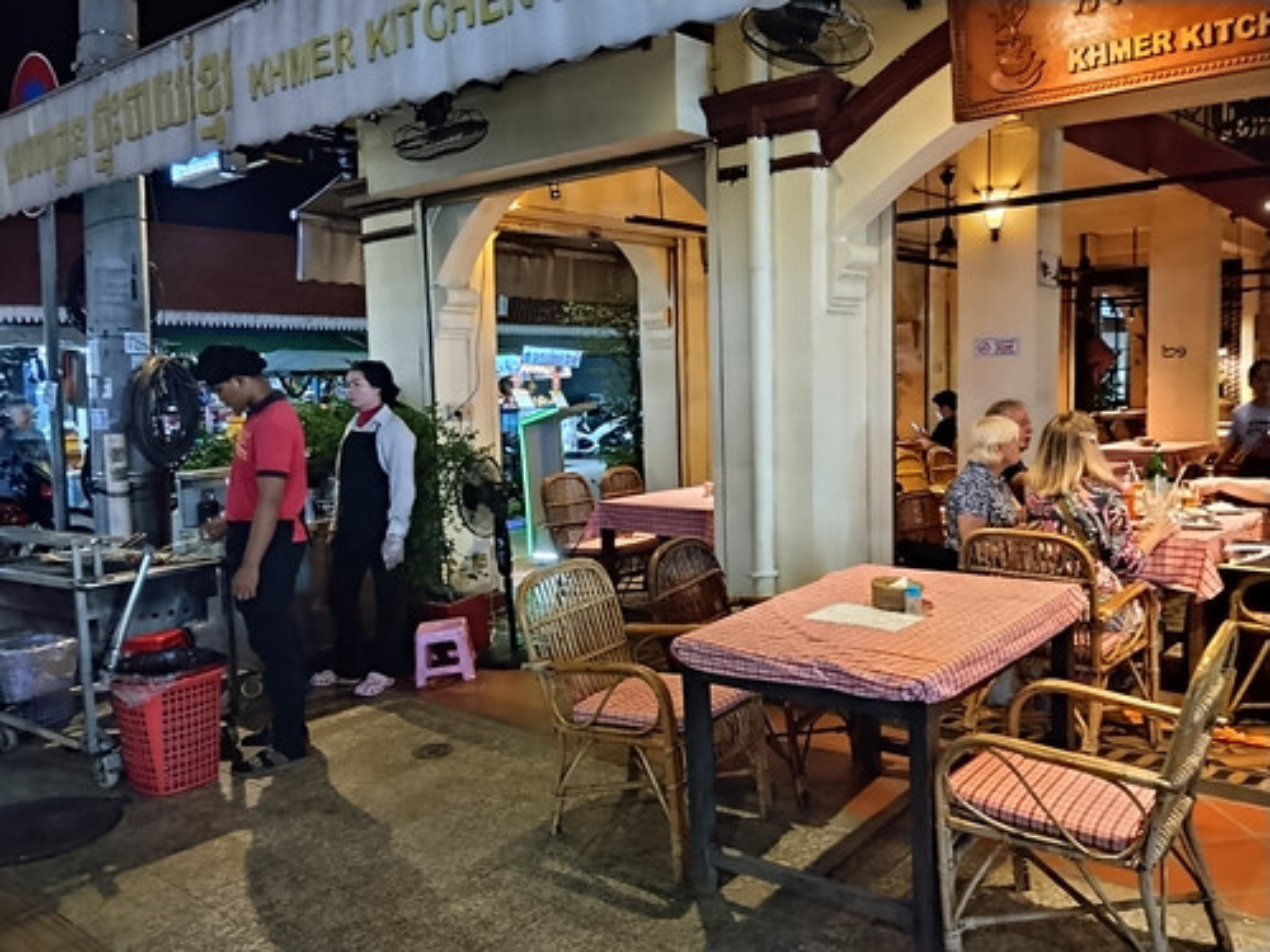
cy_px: 476
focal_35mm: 29
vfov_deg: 48.2
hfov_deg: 61.7
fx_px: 1064
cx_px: 635
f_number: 1.8
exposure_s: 1/20
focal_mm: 4.22
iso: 1250
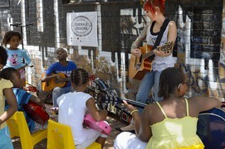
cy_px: 84
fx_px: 281
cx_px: 121
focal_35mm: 45
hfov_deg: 43.6
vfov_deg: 29.8
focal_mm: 29
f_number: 8
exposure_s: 1/250
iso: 400
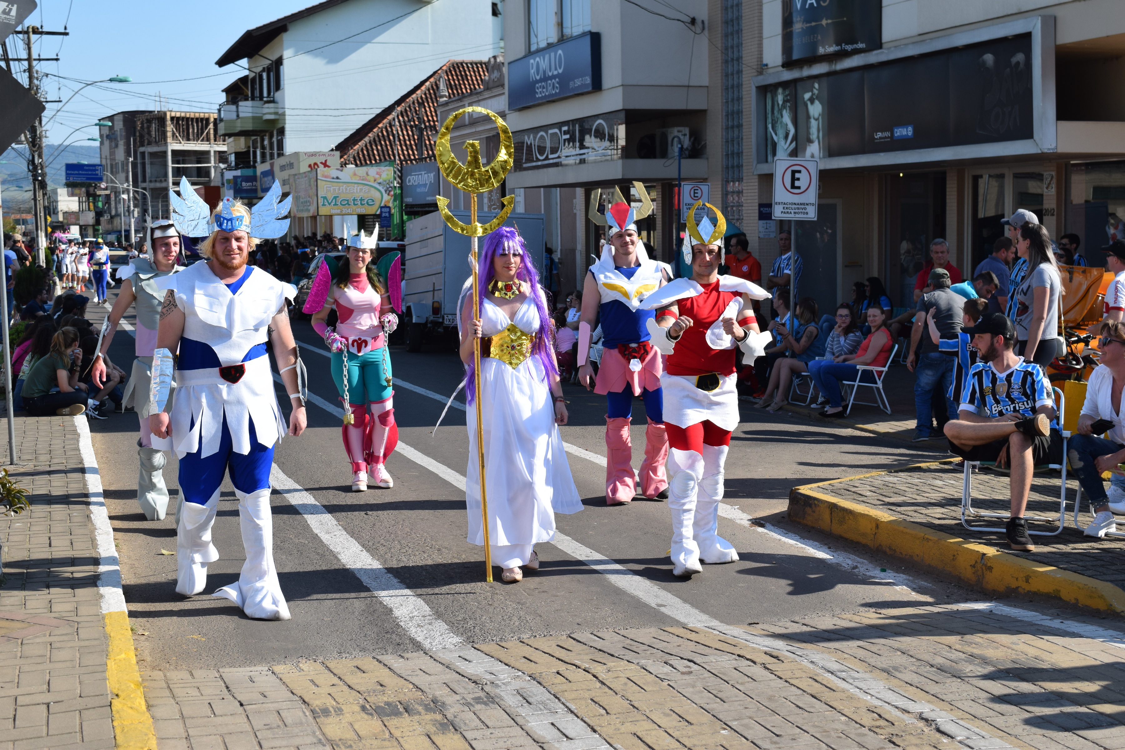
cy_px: 375
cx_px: 562
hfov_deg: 38.9
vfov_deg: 26.5
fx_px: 1594
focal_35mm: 51
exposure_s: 1/400
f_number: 10
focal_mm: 34
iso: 200
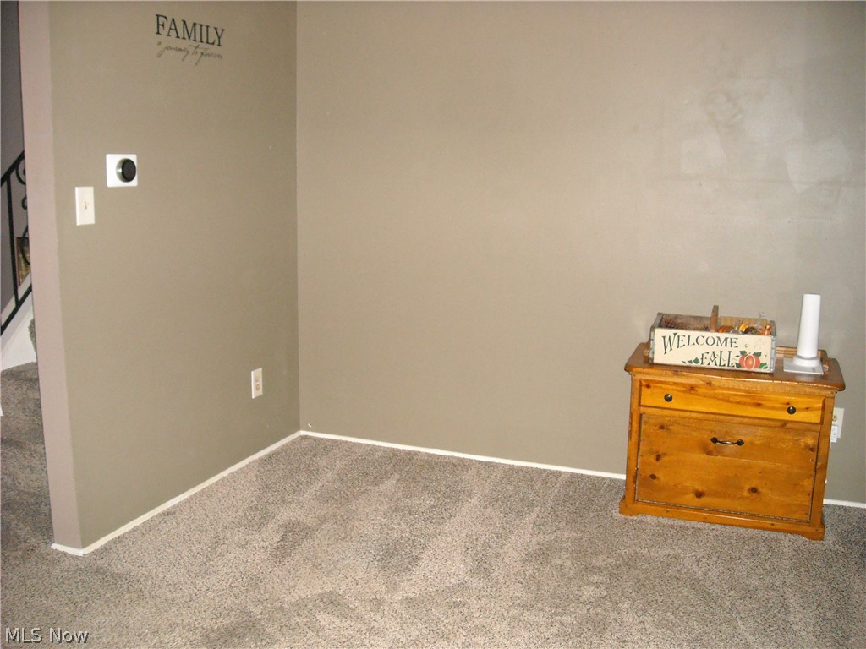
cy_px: 324
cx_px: 433
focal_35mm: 35
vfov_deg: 40.7
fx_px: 876
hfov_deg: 52.6
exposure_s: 1/60
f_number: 2.8
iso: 475
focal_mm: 5.7
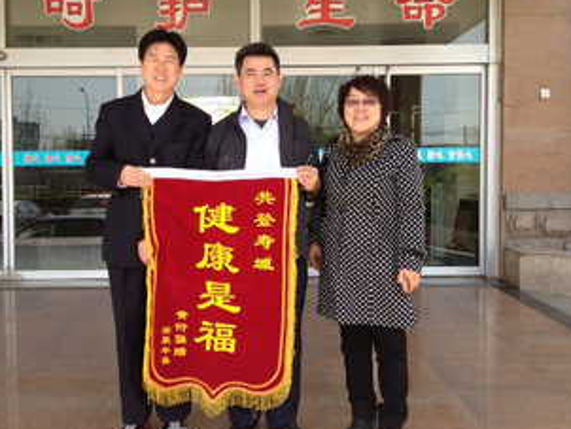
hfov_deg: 45.7
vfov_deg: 35.2
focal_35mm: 41
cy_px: 195
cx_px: 265
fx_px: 677
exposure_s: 1/368
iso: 64
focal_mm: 4.28
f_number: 2.4
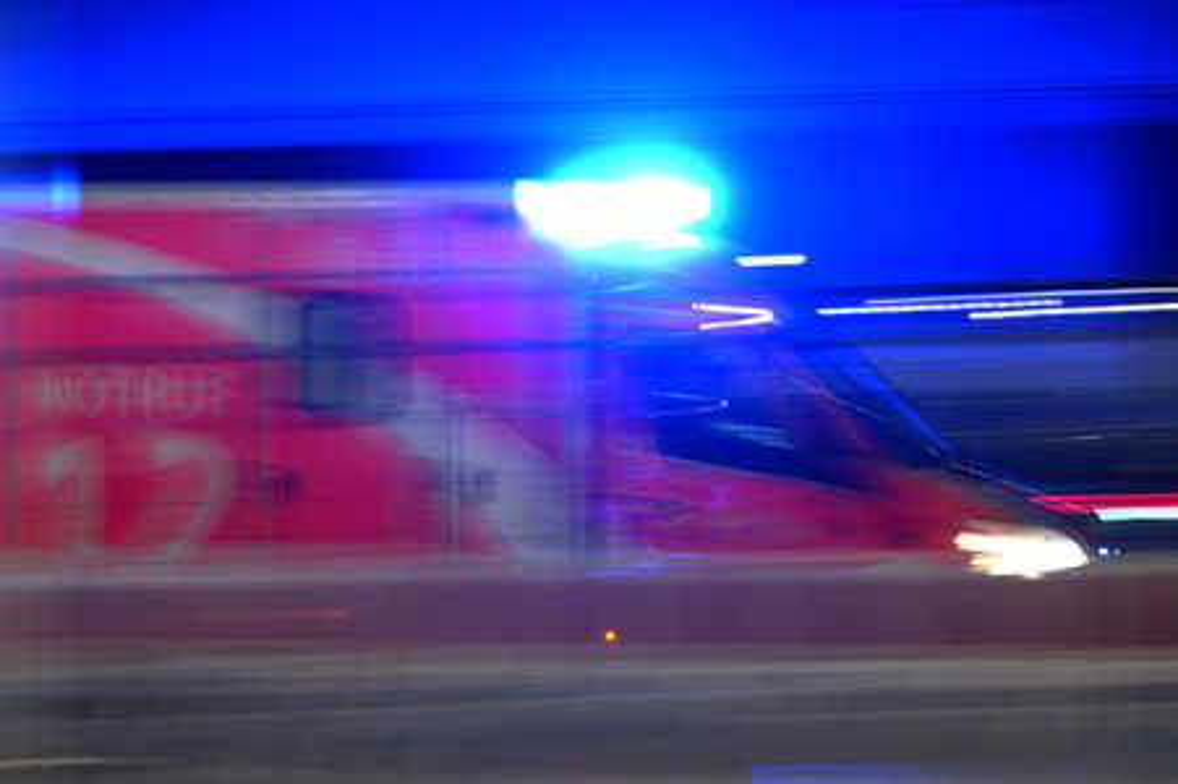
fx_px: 4447
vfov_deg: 10.1
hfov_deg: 15.1
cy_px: 392
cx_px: 589
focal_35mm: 136
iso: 640
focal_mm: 136
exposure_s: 1/2.5
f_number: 8
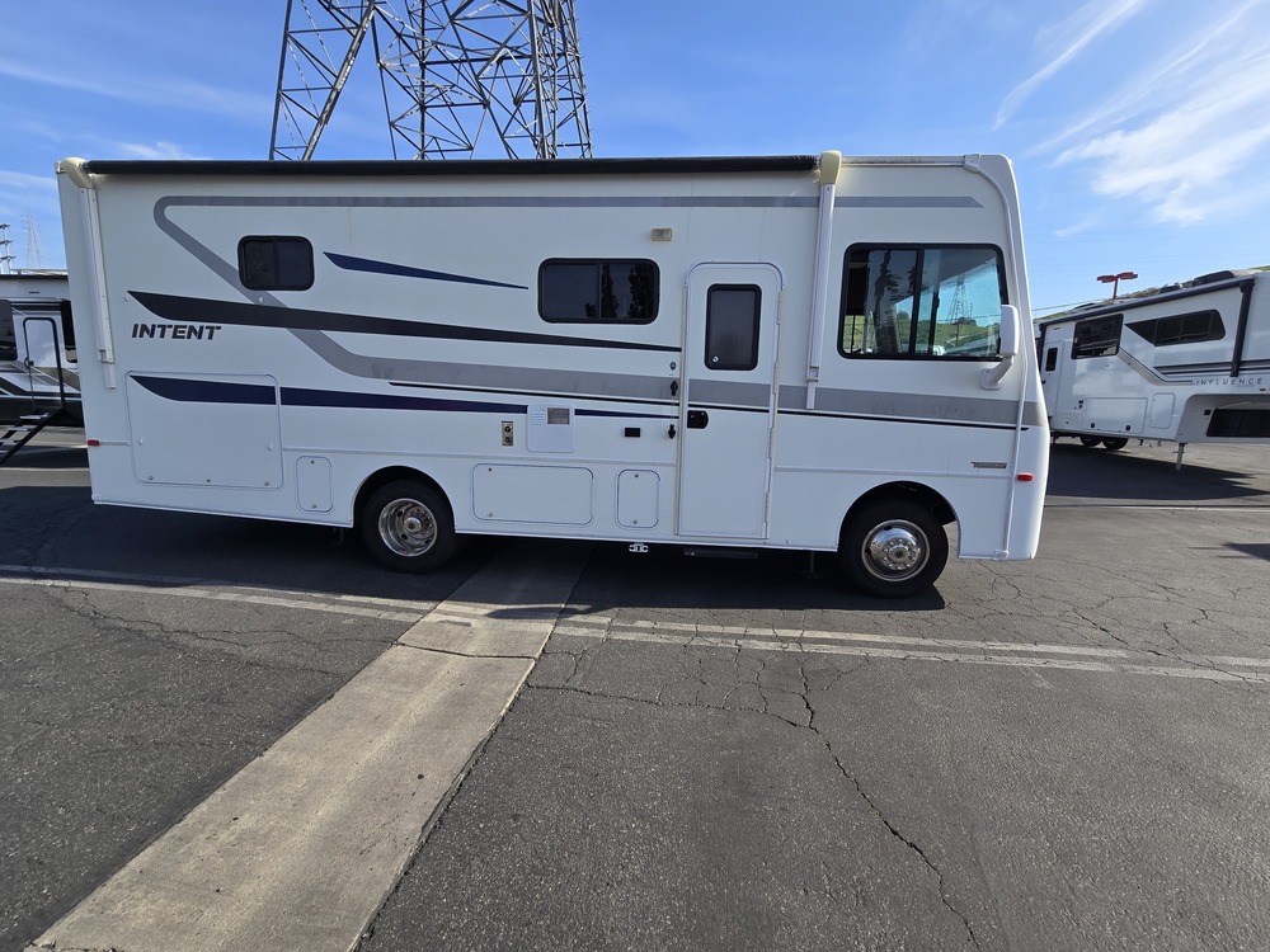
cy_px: 476
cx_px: 635
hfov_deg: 106.2
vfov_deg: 89.9
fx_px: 477
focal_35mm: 13
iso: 50
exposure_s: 1/1732
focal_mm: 2.2
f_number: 2.2
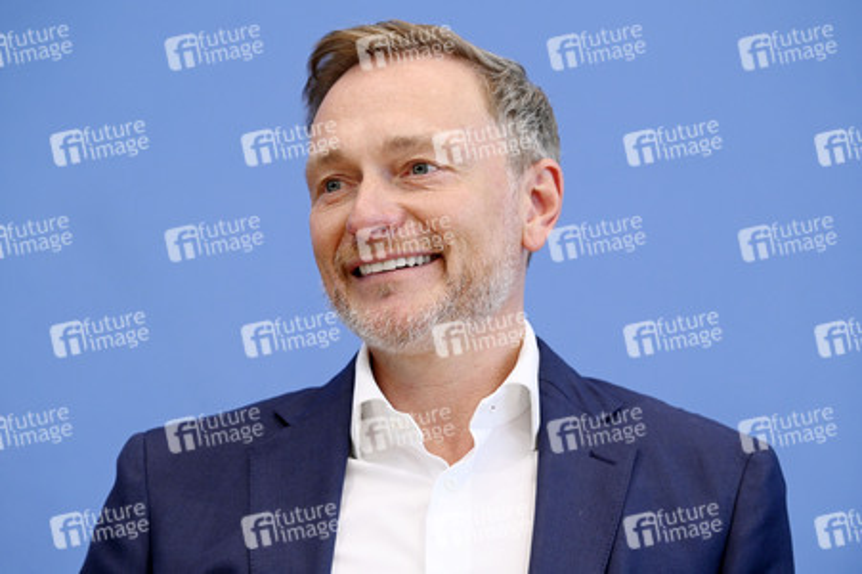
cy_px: 287
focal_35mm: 160
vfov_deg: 8.6
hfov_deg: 12.8
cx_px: 431
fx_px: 3828
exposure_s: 1/800
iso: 2500
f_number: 4.5
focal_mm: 160
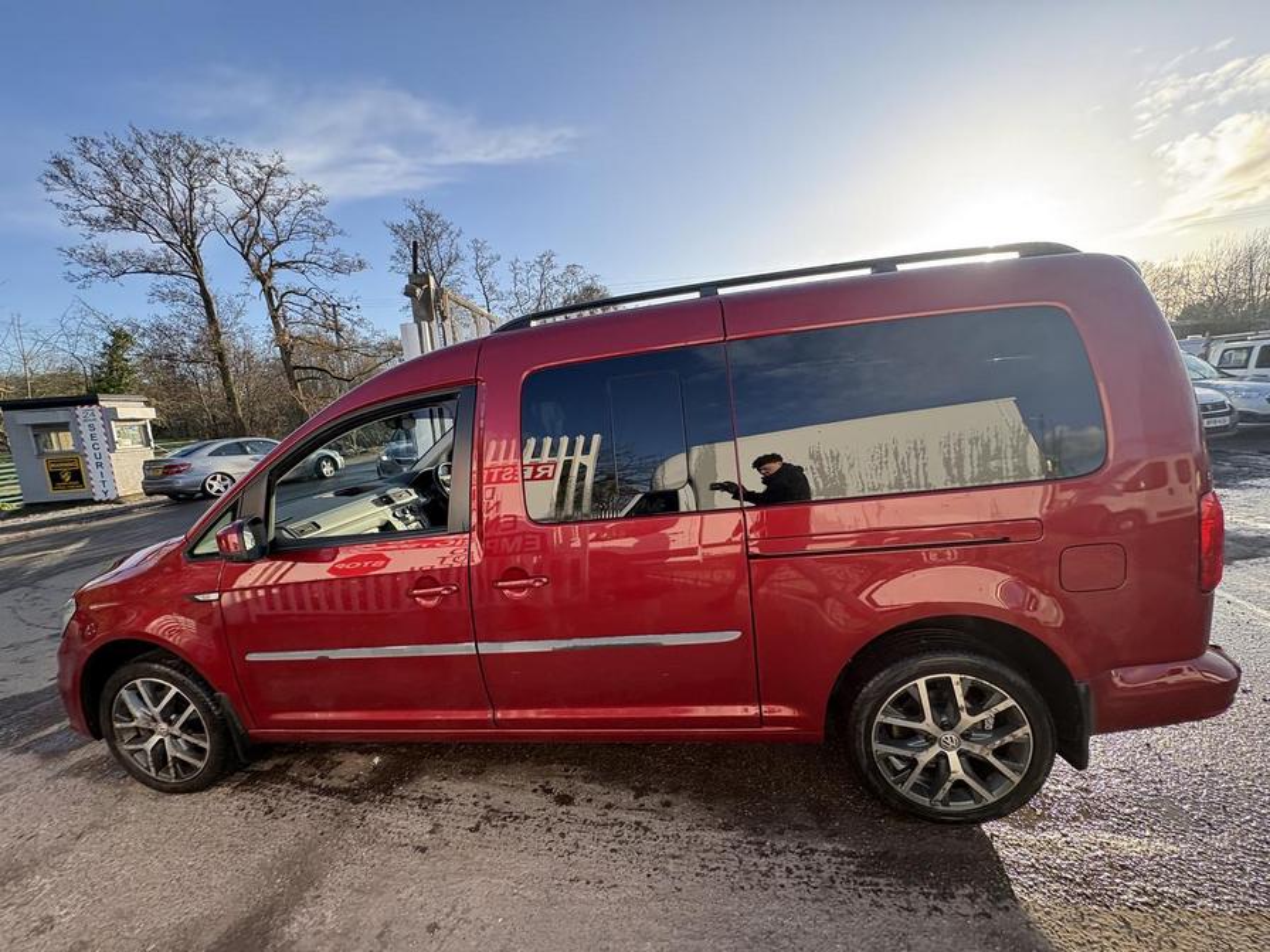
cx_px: 635
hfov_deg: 102.1
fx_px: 514
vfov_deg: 85.7
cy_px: 476
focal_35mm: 14
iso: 64
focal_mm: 2.22
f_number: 2.2
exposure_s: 1/279
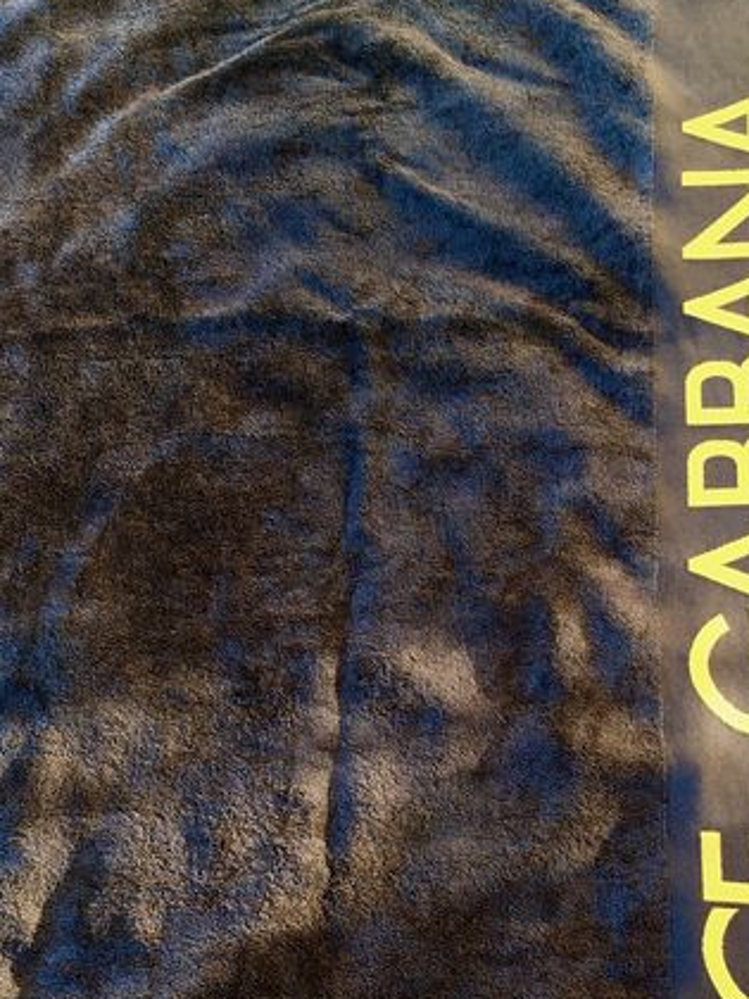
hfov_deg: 21.3
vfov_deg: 27.9
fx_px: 1991
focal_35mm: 69
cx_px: 357
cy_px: 697
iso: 32
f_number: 2.2
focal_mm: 4.15
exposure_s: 1/50
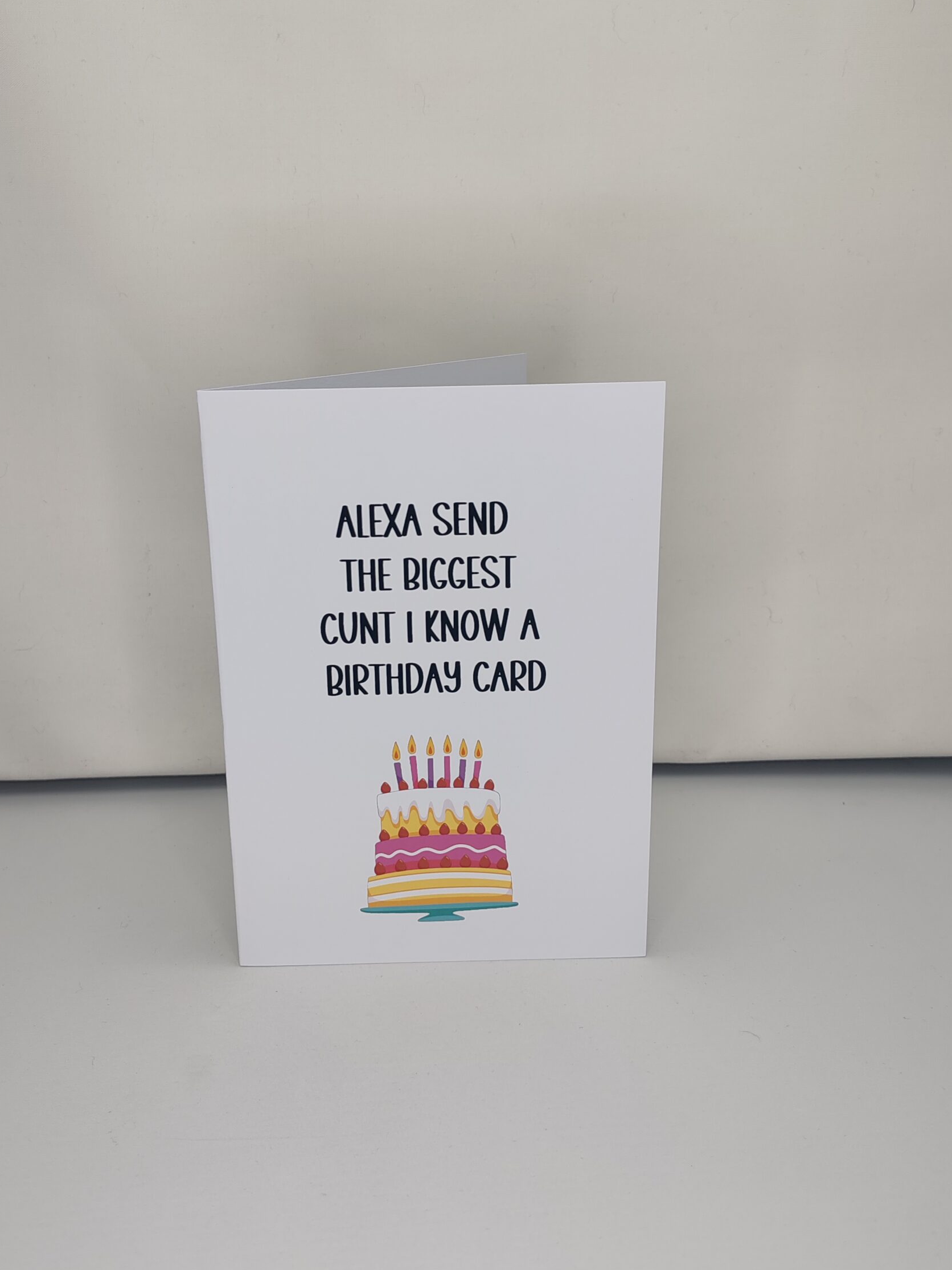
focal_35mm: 31
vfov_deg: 58.2
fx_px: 1137
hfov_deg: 45.4
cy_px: 556
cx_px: 438
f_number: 1.9
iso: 200
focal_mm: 6.12
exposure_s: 1/100
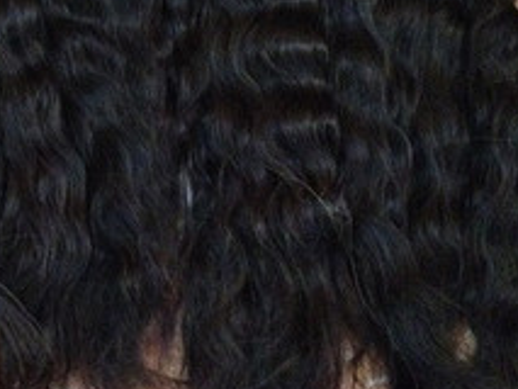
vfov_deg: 17.7
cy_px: 40
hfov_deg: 23.1
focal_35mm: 82
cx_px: 32
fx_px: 1228
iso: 800
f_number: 2.4
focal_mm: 4.28
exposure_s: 1/15
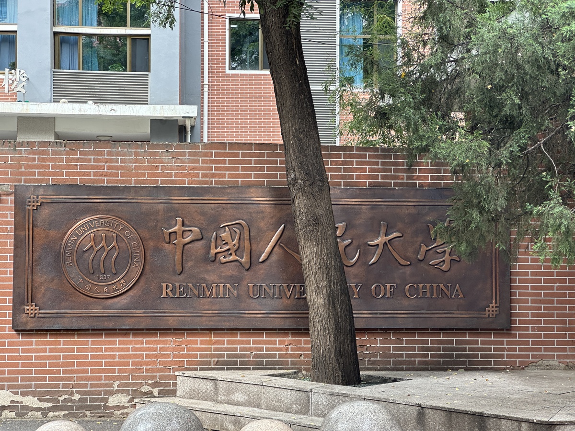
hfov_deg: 25.3
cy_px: 216
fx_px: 1279
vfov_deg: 19.1
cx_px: 288
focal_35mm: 77
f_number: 2.8
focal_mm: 9
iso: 80
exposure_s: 1/99
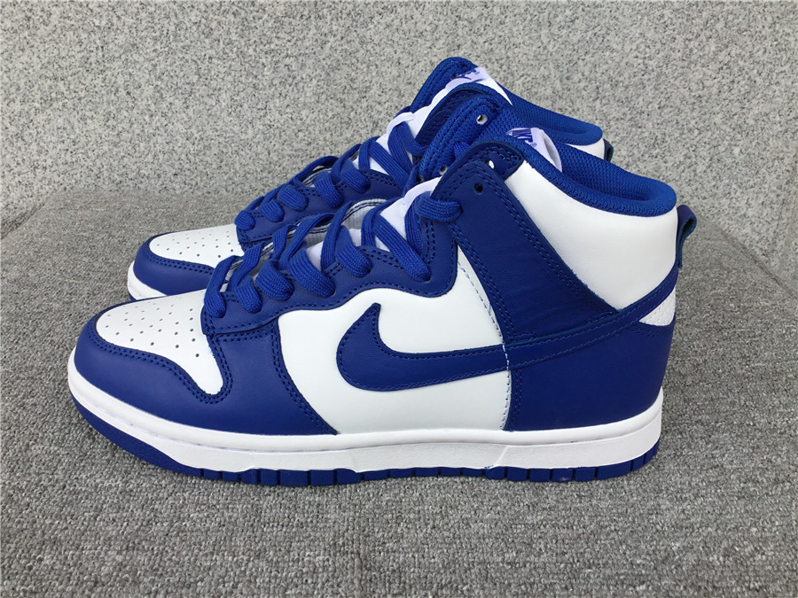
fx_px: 715
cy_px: 299
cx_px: 399
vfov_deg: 45.4
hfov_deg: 58.4
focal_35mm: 31
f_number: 2.4
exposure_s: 1/225
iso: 25
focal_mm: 3.3
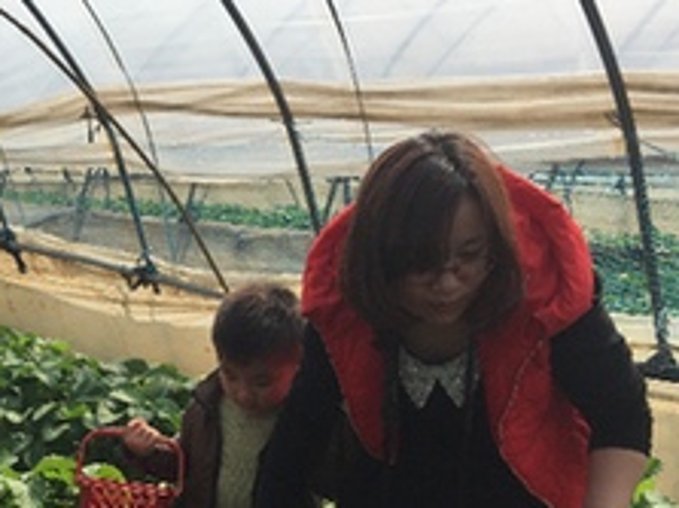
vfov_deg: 23.1
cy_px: 450
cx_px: 47
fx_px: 1215
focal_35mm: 62
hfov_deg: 29.7
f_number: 2.2
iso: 32
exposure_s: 1/1799
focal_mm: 4.15
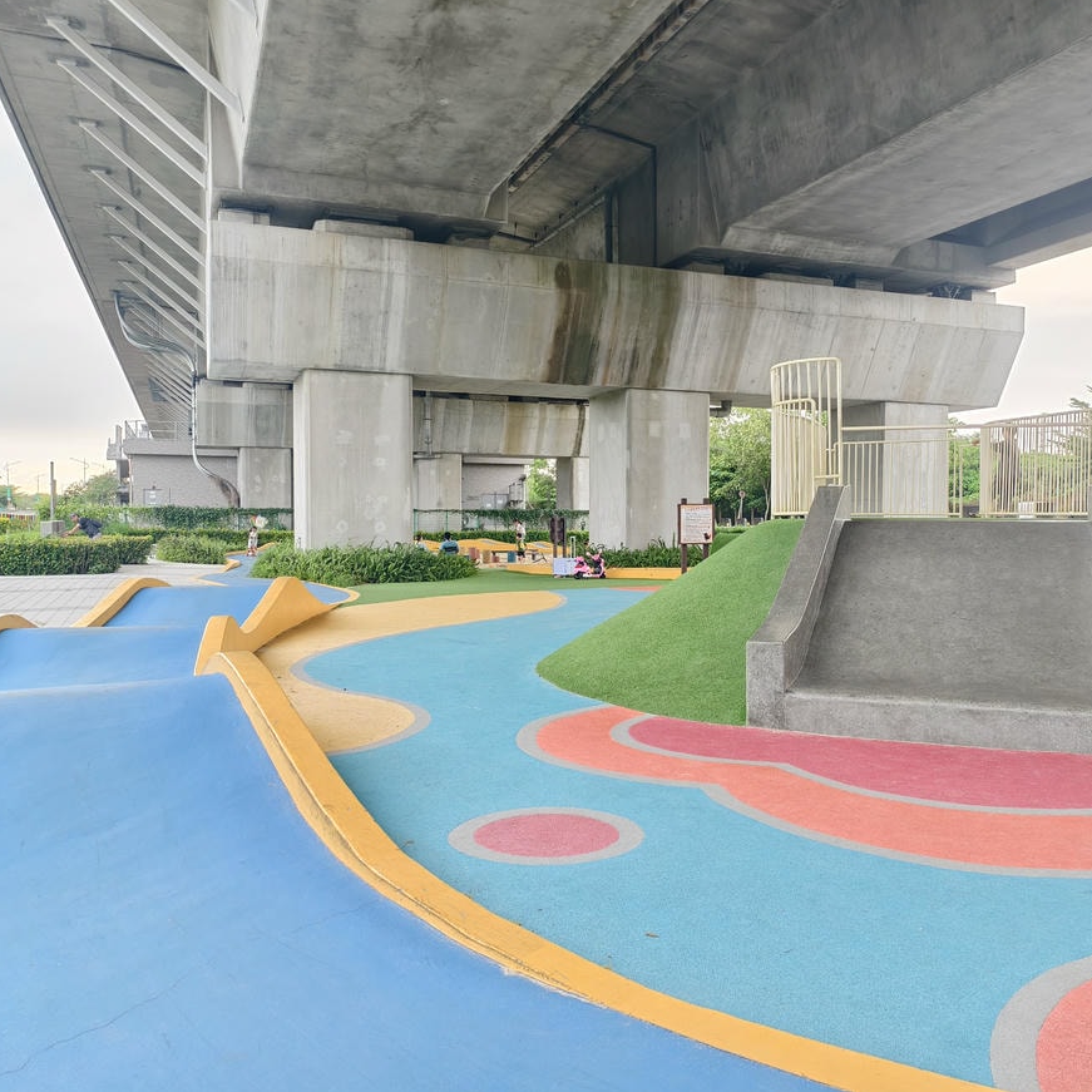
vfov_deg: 57.3
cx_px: 619
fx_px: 999
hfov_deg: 57.1
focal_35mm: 28
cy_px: 530
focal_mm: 6.54
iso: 217
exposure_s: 1/100
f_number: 1.57
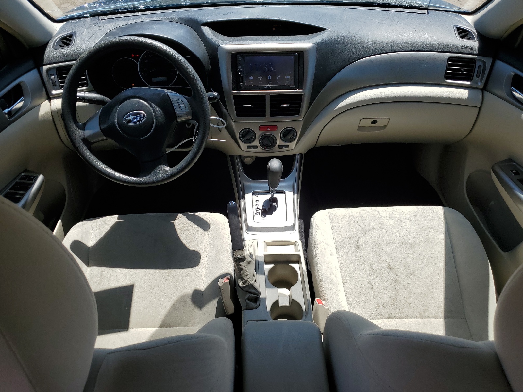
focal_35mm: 26
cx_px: 262
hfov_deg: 67.3
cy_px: 196
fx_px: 393
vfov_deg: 53.1
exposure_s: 1/2000
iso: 50
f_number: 1.5
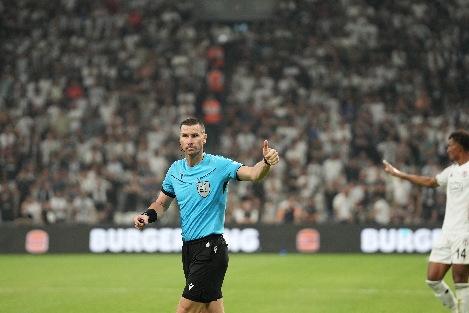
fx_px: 3908
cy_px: 156
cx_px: 234
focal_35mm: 300
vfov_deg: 4.6
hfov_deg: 6.9
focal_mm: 200
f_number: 2.8
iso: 2000
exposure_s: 1/1600
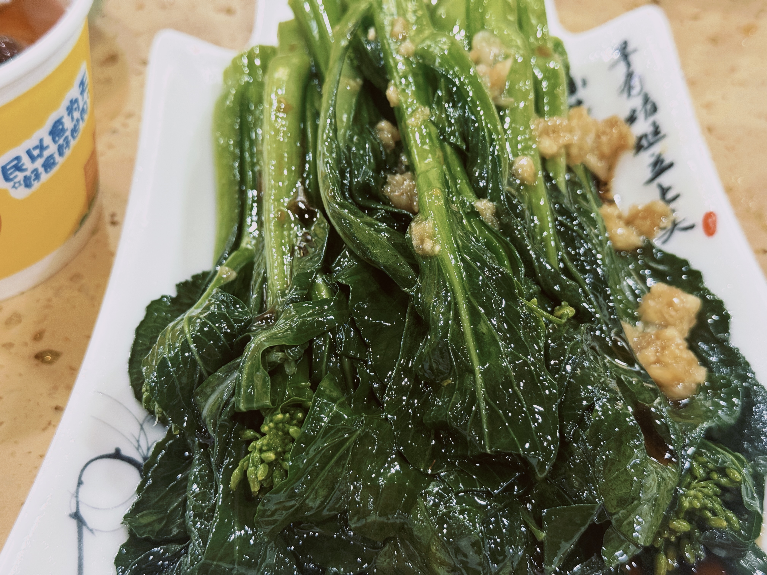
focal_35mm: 48
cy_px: 288
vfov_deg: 30.3
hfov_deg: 39.7
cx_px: 384
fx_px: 1064
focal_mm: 6.76
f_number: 1.78
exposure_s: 1/50
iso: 200
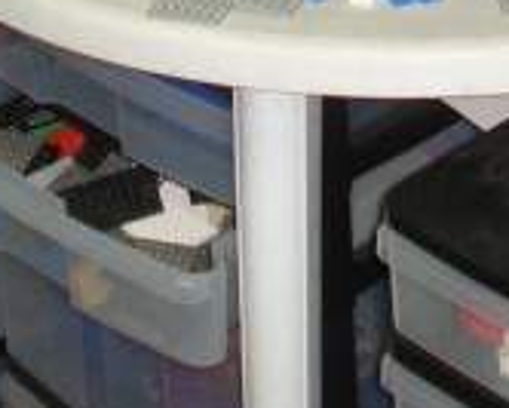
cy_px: -469
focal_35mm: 141
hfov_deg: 13.6
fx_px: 2125
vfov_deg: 10.0
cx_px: 377
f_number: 2.9
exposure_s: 1/30
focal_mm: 5.8
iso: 141
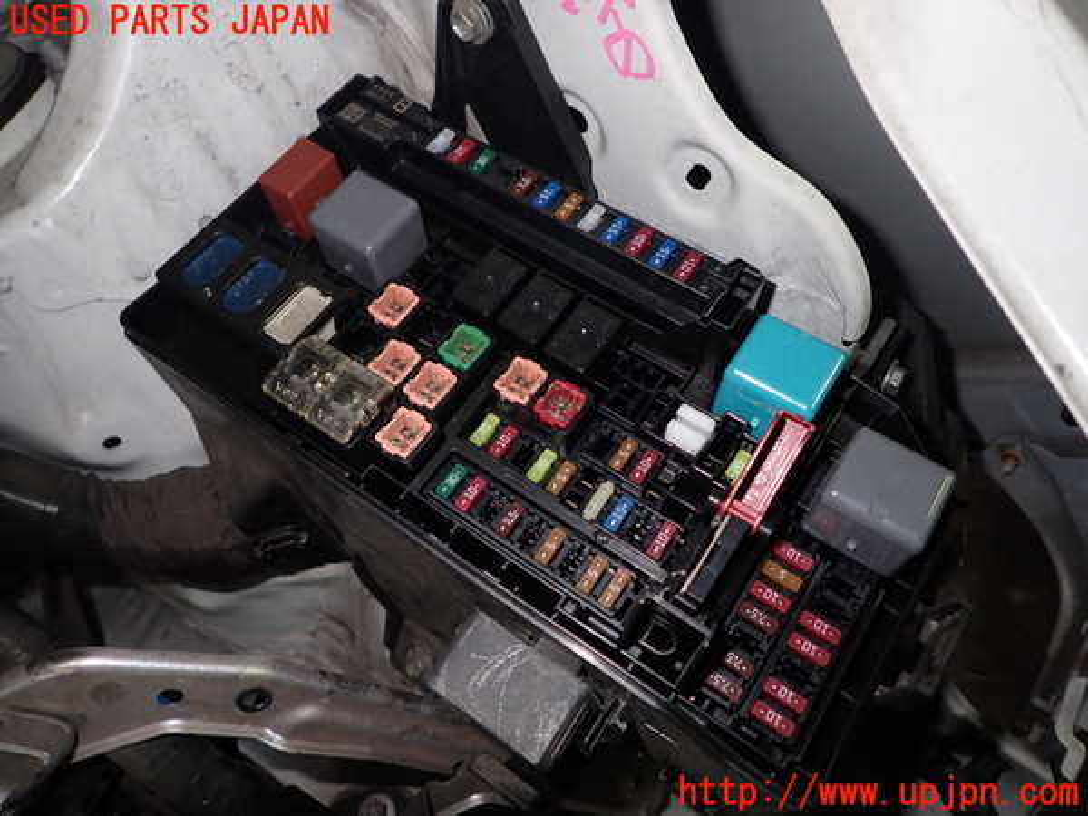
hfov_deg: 69.4
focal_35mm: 25
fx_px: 786
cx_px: 544
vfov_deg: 54.9
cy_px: 408
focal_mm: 4.5
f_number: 5.6
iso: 200
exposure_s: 1/30
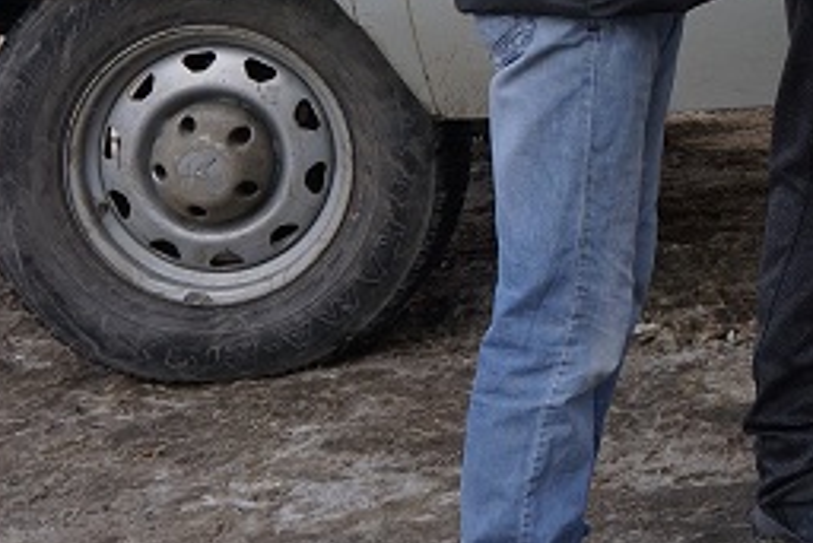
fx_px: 3615
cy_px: -489
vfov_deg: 8.2
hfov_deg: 12.1
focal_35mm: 160
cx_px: 1273
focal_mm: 27
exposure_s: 1/200
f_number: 8
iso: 100
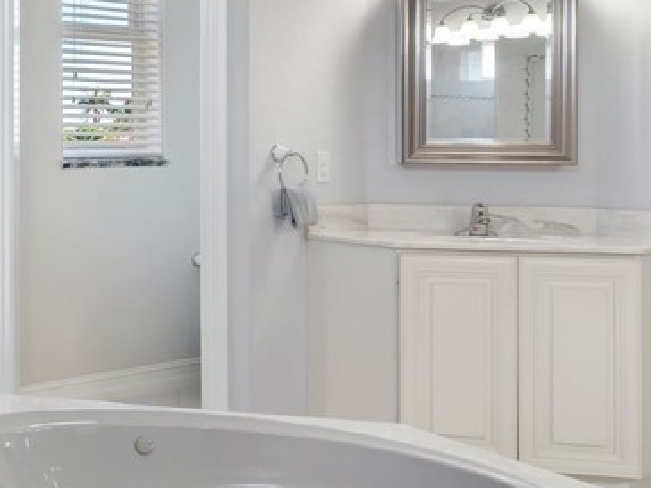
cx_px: -45
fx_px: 846
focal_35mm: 45
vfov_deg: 31.8
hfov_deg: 36.4
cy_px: 150
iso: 200
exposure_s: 1/10
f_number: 7.1
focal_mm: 8
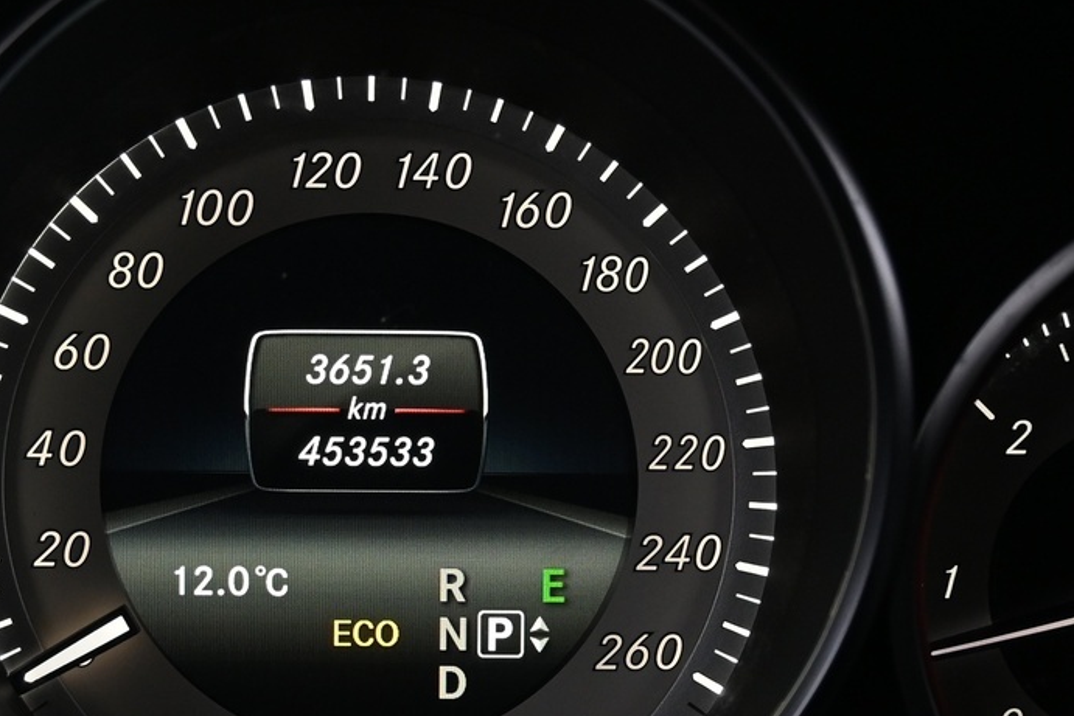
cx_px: 356
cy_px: 472
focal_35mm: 76
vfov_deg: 18.0
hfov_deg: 26.6
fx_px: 2255
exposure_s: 1/30
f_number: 4
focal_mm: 21.5
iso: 800
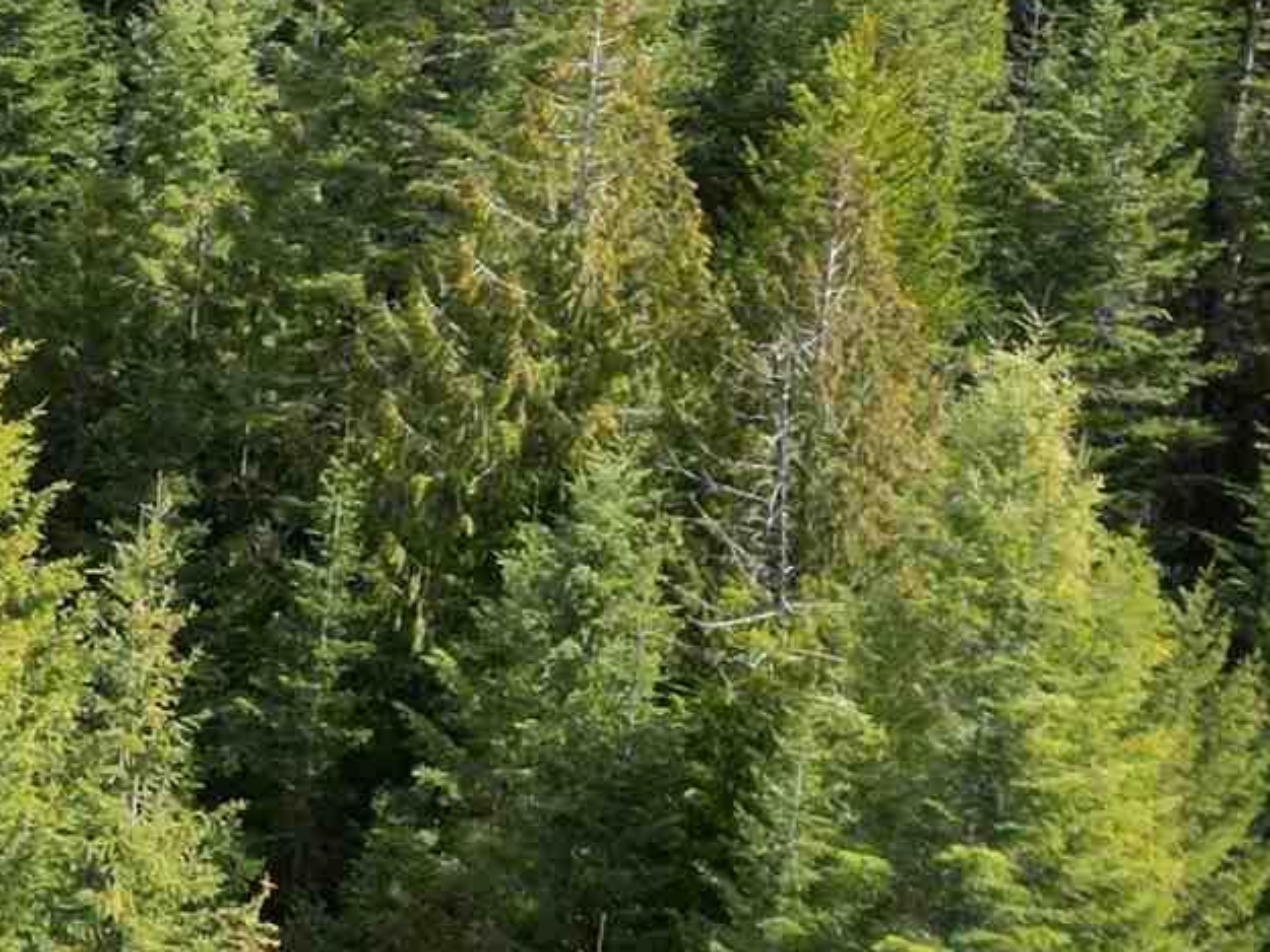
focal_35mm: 118
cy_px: -246
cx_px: -1185
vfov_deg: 12.2
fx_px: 4330
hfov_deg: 14.2
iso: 110
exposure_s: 1/2000
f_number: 1.7
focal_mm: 6.72
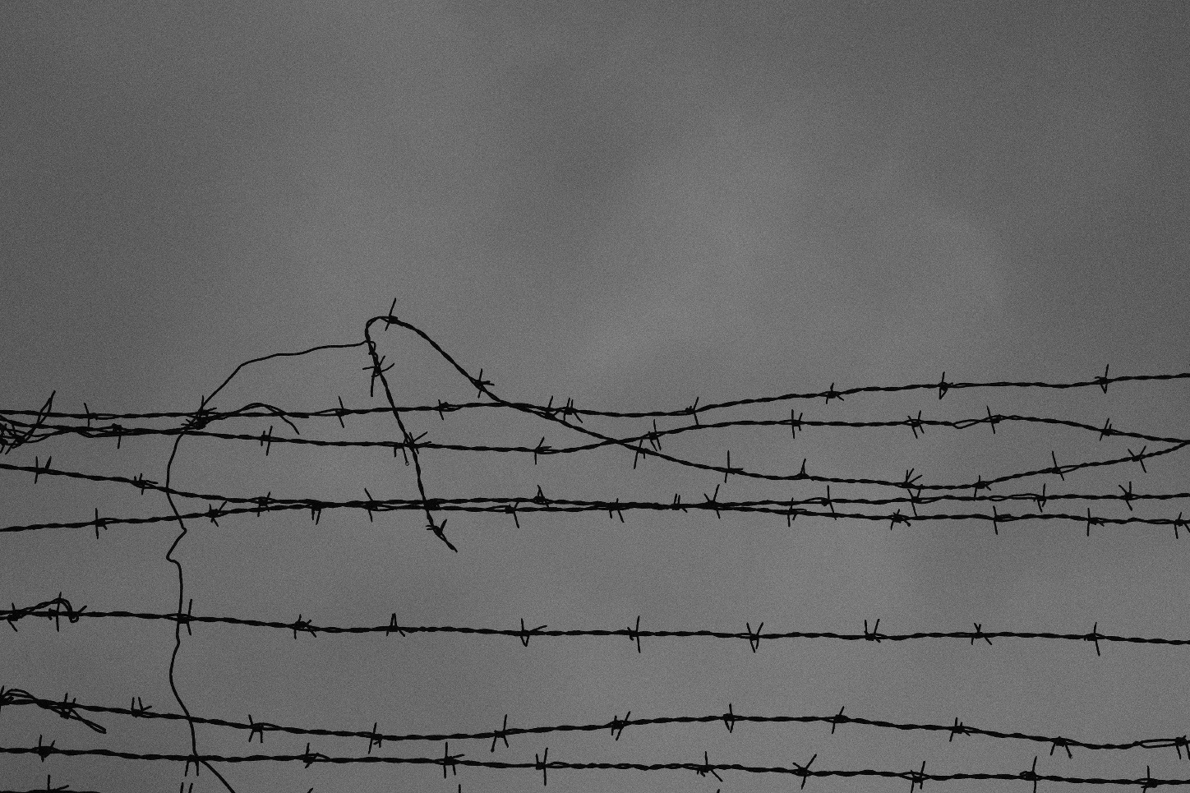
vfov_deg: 20.9
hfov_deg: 31.0
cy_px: 362
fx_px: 2148
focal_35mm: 65
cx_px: 566
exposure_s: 1/480
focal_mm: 35
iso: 320
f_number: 10
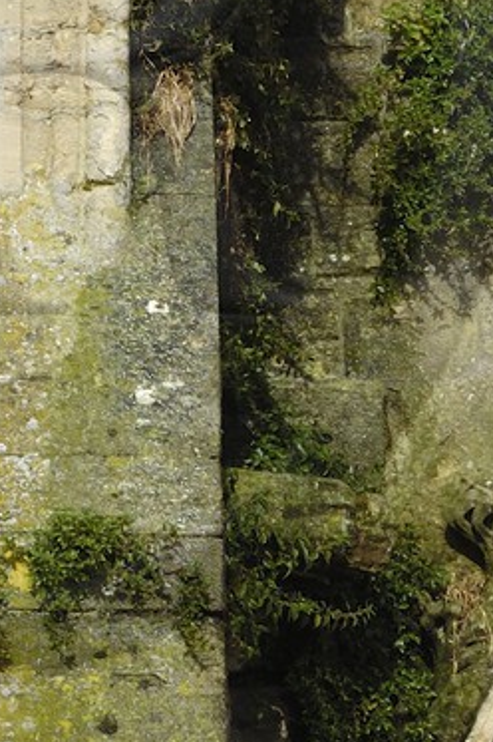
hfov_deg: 1.9
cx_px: -103
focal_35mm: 707
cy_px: 74
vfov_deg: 2.9
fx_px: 14549
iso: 100
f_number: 7.1
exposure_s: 1/250
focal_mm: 110
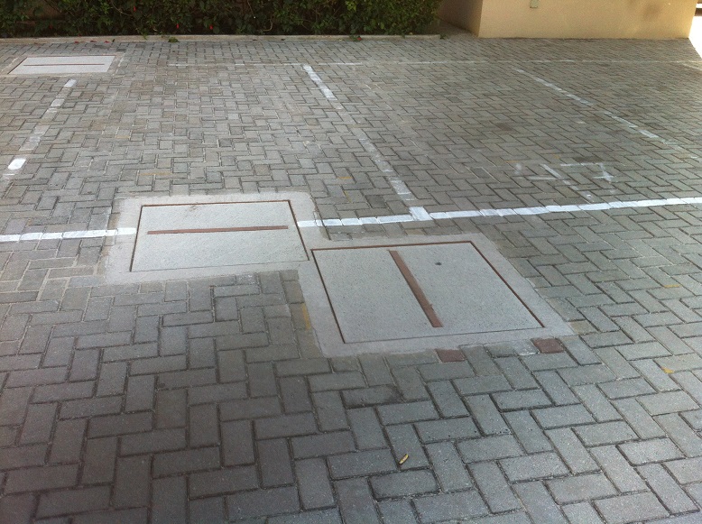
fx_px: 709
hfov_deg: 52.7
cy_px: 262
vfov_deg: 40.6
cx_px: 351
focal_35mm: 35
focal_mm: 3.85
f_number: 2.8
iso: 80
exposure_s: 1/308
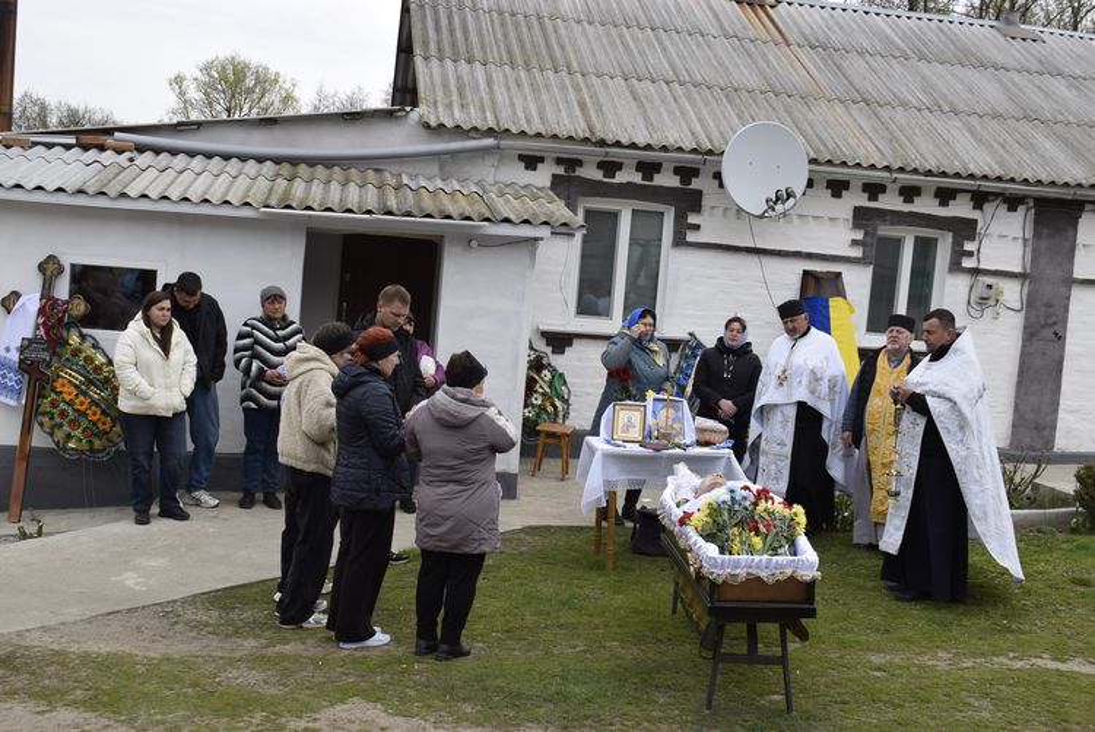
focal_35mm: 42
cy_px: 366
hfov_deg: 46.4
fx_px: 1278
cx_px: 548
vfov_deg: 31.9
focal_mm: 28
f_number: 8
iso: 200
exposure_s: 1/250
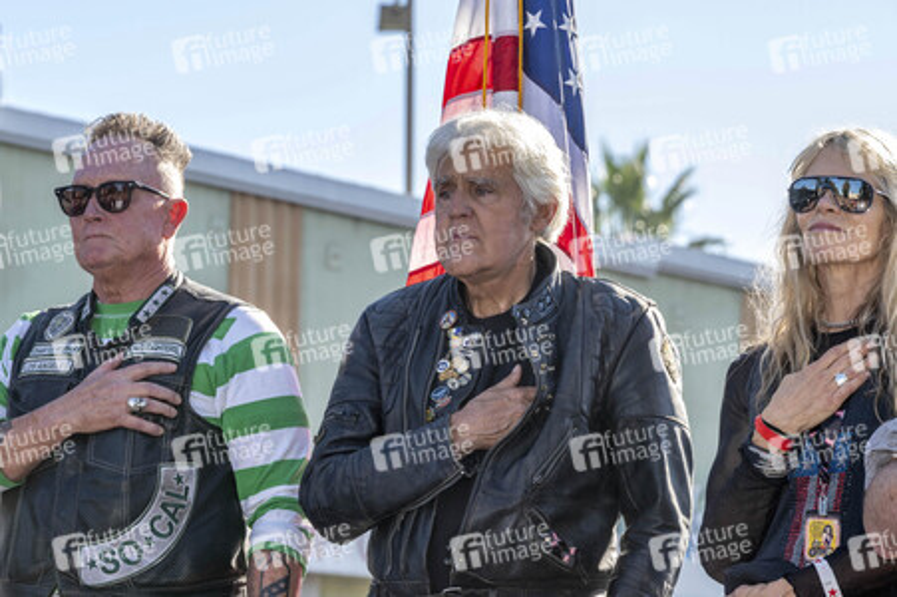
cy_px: 298
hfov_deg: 14.7
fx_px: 3486
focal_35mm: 140
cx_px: 448
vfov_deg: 9.8
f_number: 9
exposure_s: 1/250
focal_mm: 140
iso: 400
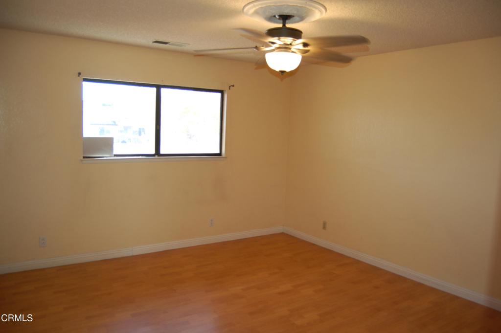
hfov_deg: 67.4
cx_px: 250
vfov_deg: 47.9
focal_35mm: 27
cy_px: 166
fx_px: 375
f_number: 3.5
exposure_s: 1/60
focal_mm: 18
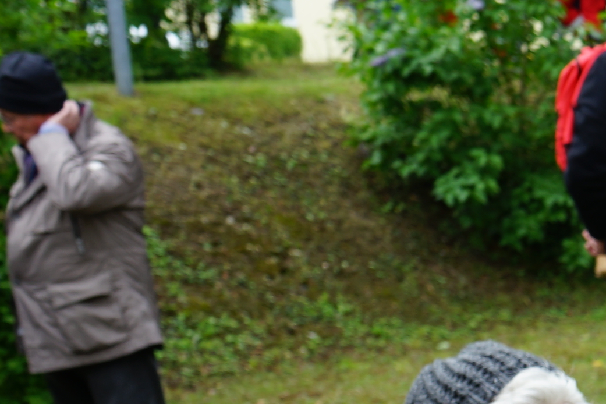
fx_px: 2037
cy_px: 506
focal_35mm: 121
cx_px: 1113
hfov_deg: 14.7
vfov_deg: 11.1
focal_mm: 32
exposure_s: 1/80
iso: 100
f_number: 6.3
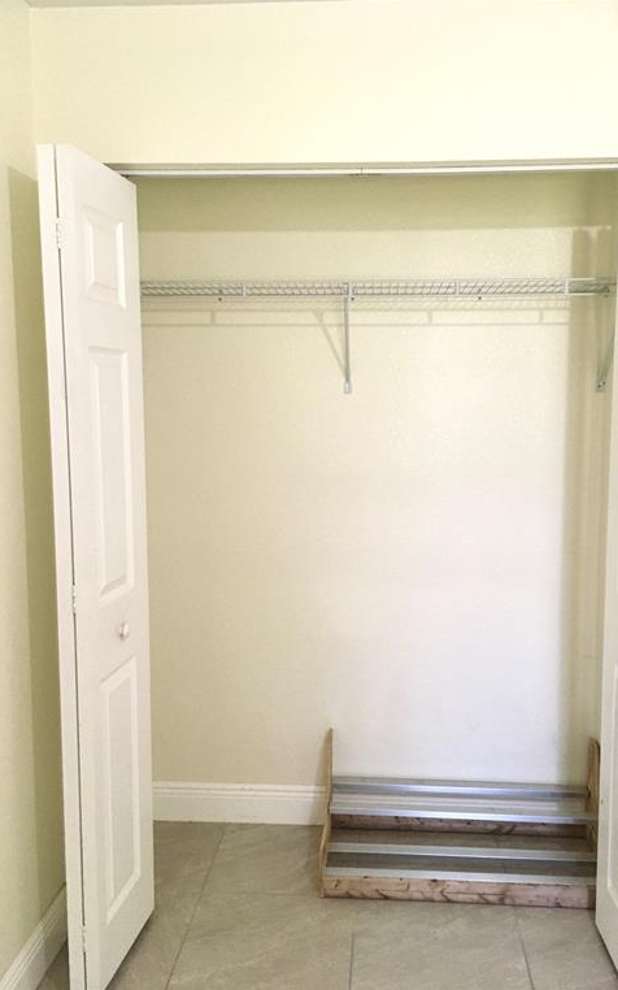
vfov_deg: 61.2
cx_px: 338
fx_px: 836
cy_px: 494
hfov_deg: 40.5
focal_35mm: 31
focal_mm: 4.15
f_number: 2.2
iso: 125
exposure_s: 1/30
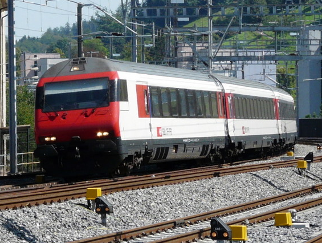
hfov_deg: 11.6
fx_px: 1584
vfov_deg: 8.8
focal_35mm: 170
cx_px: 146
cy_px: 78
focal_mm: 15.8
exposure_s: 1/320
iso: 100
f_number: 5.6
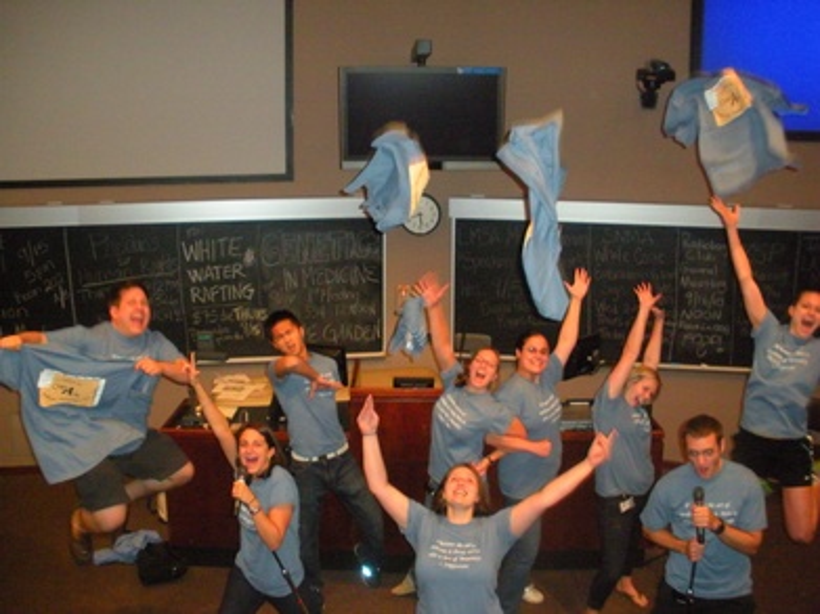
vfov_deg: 39.6
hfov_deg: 51.4
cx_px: 410
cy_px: 307
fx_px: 853
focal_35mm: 36
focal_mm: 6.3
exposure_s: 1/60
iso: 800
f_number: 3.5
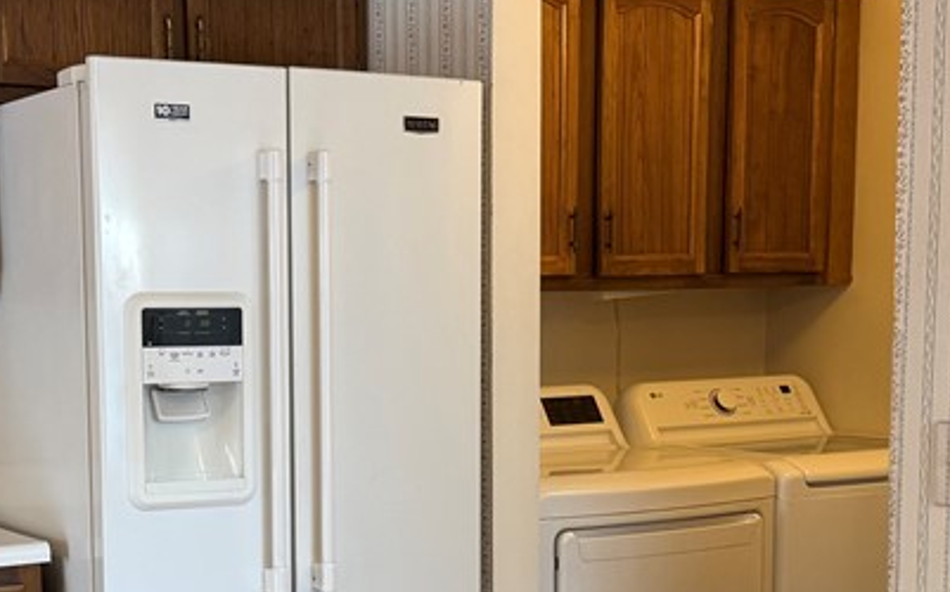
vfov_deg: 19.6
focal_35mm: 65
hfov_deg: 31.3
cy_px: 538
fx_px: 1682
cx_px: 308
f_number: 1.78
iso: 200
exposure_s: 1/120
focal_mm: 6.76
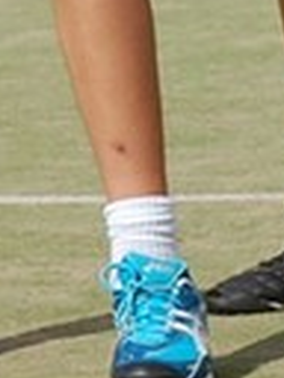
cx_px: 518
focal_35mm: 921
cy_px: -521
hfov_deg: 1.6
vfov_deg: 2.1
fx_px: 10075
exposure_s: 1/800
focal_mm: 80
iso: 200
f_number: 7.1
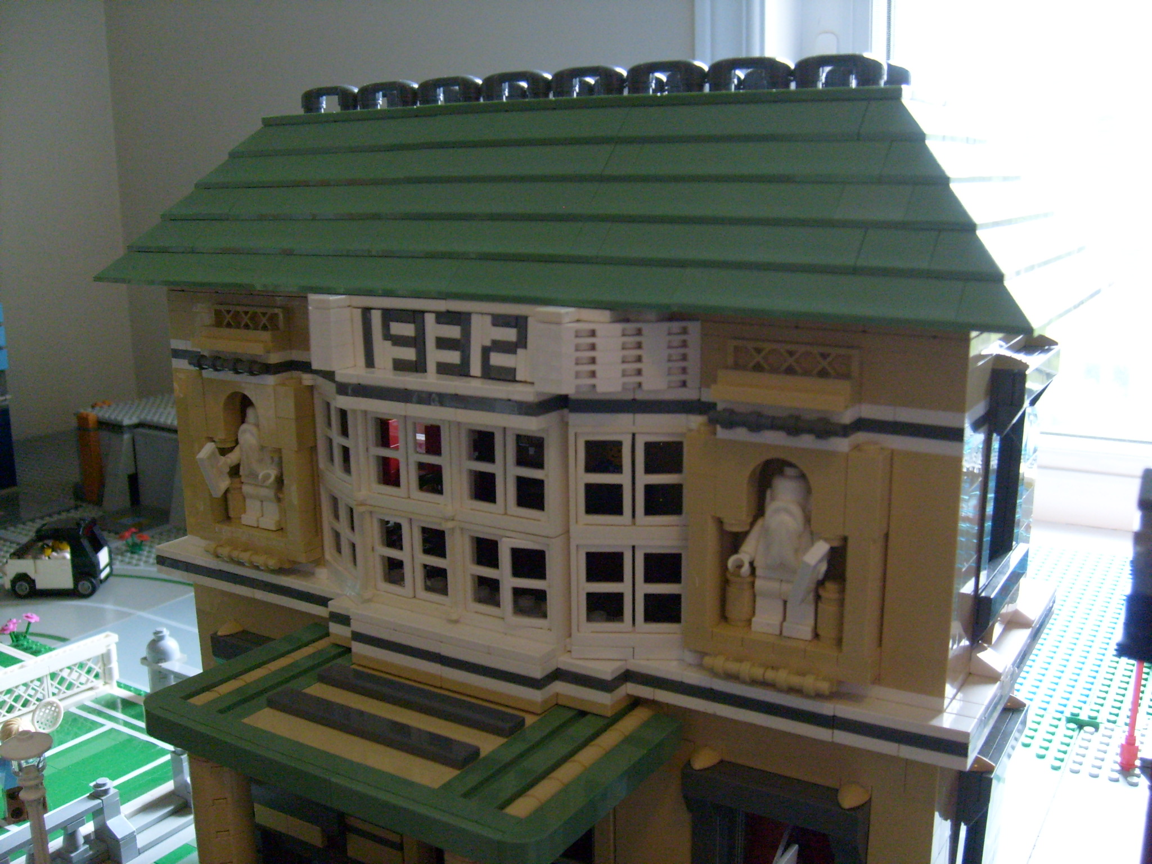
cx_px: 576
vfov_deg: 40.7
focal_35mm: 35
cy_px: 432
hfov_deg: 52.6
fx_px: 1165
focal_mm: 5.8
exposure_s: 1/45
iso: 160
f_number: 2.8
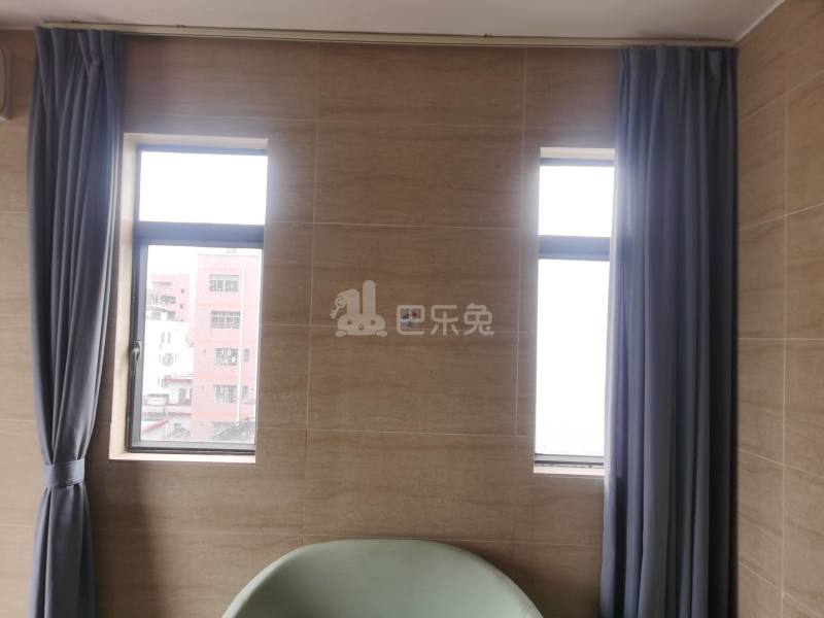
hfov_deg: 65.3
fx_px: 643
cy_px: 309
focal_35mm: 27
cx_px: 412
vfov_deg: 51.4
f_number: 1.6
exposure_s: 1/100
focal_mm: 5.56
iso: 80
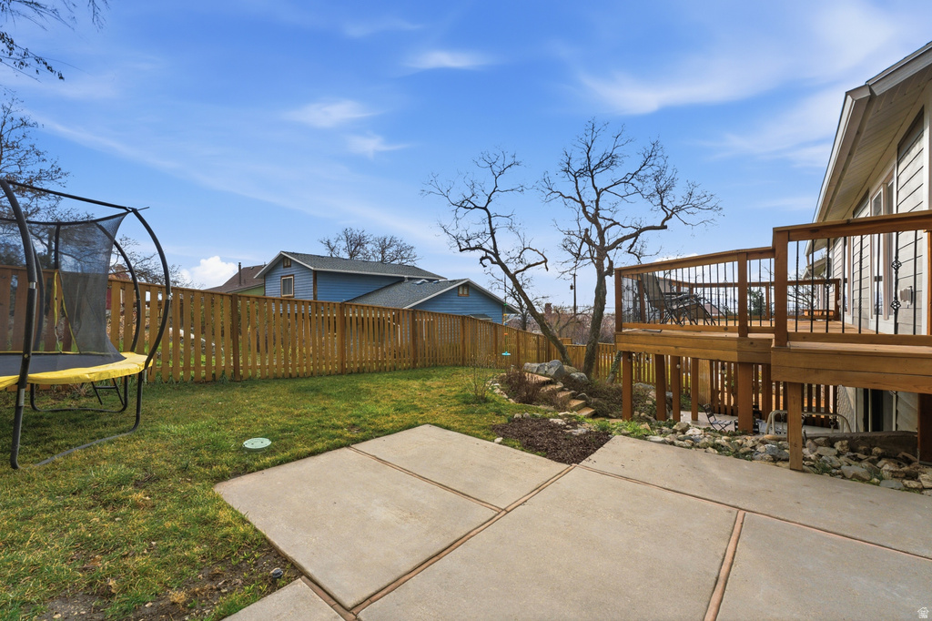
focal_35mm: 14
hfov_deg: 104.3
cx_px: 466
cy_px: 310
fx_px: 362
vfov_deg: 81.2
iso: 500
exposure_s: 1/8000
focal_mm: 14
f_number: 6.3
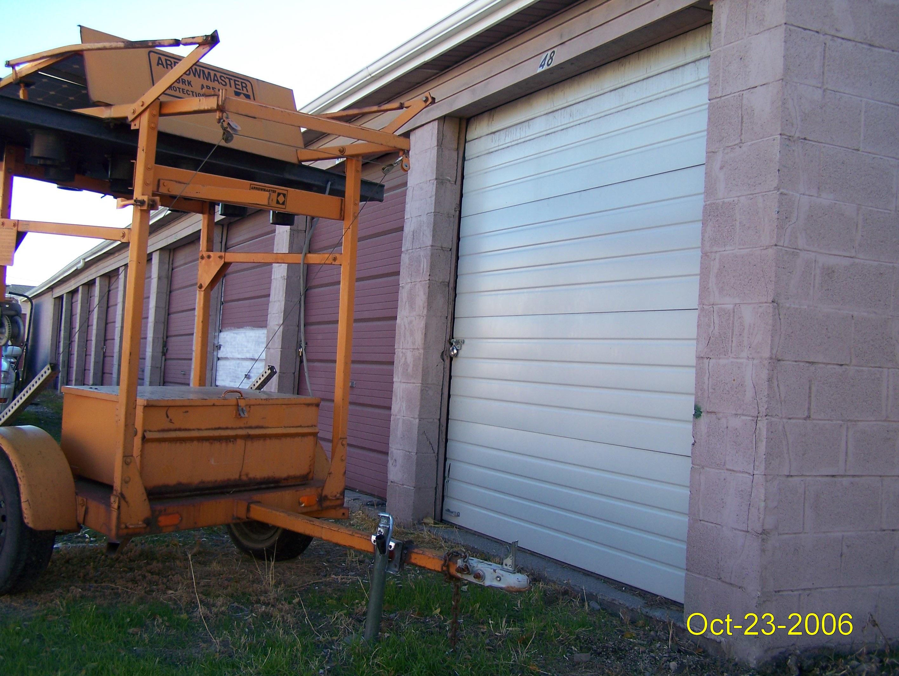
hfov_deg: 48.9
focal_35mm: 38
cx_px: 450
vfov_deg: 37.8
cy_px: 338
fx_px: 988
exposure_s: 1/250
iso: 80
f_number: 2.8
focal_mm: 6.3
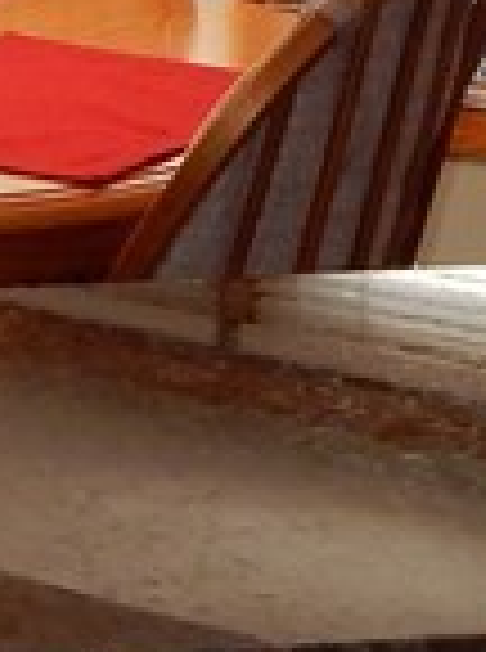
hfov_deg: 8.2
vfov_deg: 10.7
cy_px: -373
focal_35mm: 177
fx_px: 3328
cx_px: -171
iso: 180
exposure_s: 1/30
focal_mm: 4.5
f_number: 3.7
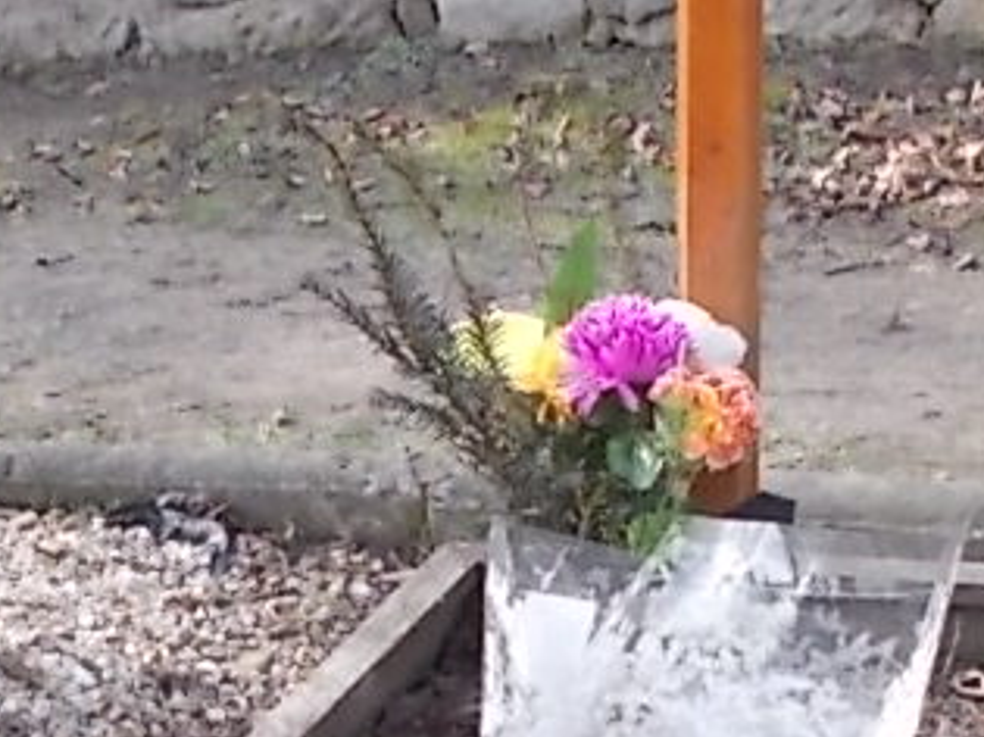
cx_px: 356
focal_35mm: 132
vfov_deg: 11.1
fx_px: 3751
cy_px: 746
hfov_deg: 14.9
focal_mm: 4.6
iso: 80
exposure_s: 1/200
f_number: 3.2
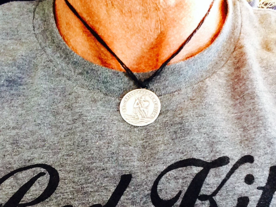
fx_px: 279
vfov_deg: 40.7
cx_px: 138
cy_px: 104
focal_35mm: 35
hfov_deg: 52.6
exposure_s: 1/30
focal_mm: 2.18
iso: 160
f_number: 2.4
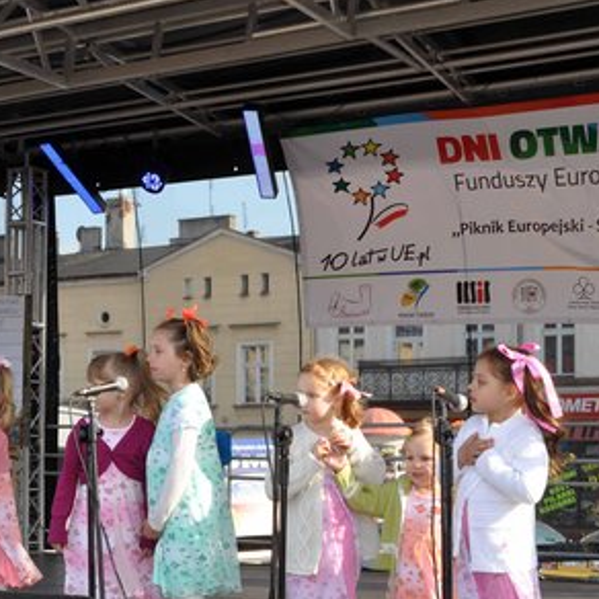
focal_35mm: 71
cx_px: 160
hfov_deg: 24.1
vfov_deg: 24.1
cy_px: 435
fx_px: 1389
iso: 250
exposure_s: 1/160
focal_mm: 25
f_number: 10
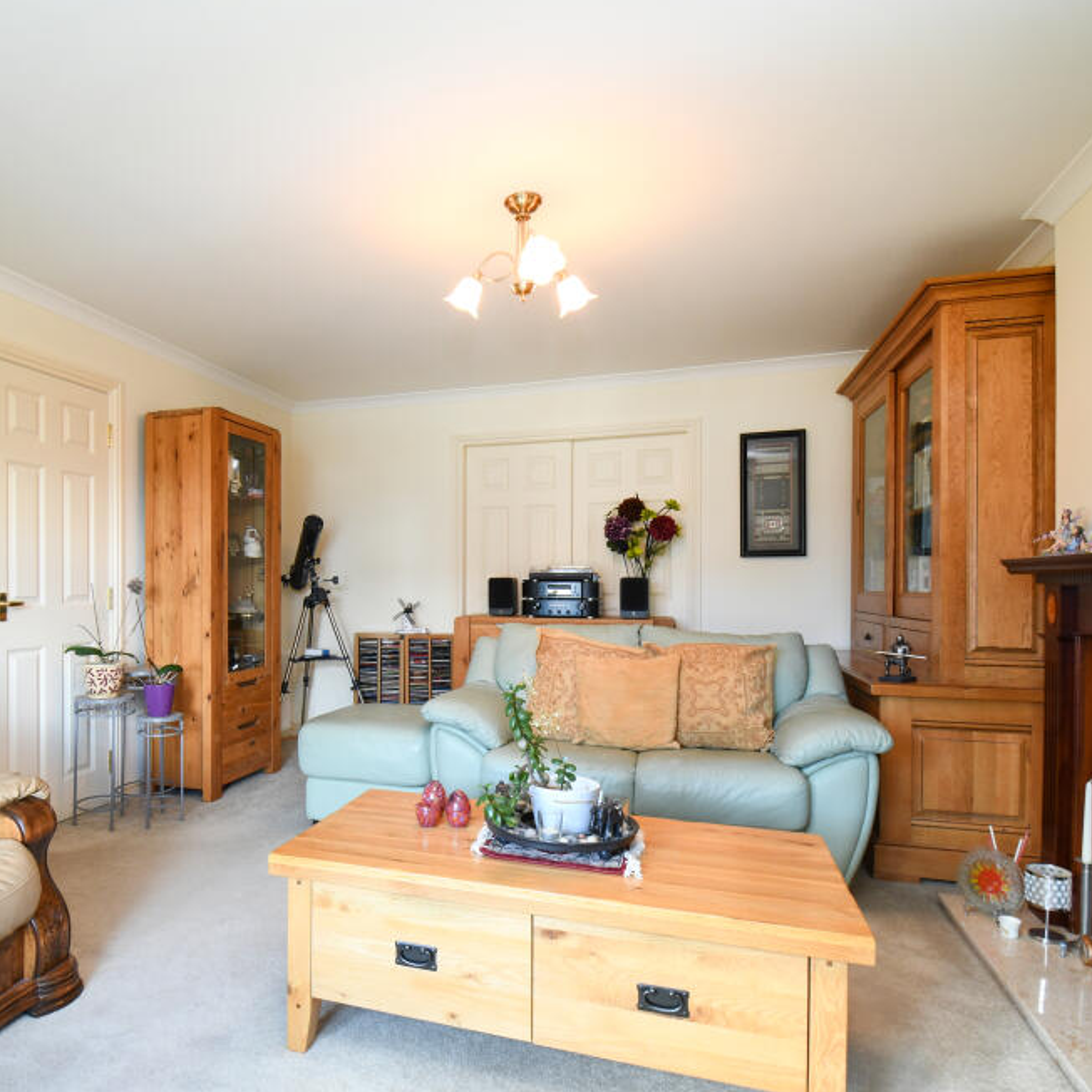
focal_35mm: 20
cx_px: 348
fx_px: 714
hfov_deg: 72.2
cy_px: 538
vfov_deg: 74.8
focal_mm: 10
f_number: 8
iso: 320
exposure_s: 1/4
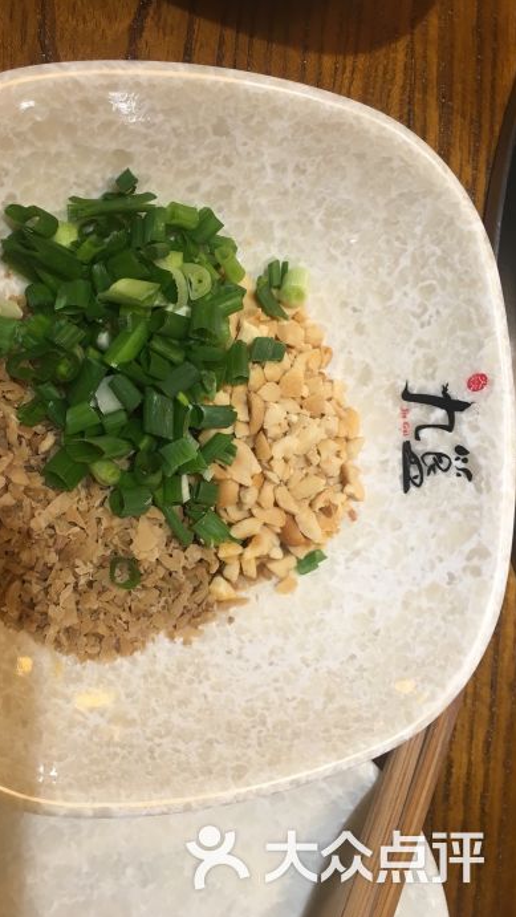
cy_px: 462
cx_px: 170
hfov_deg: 36.3
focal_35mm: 32
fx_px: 778
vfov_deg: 61.0
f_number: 2.2
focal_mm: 4.15
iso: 32
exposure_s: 1/33
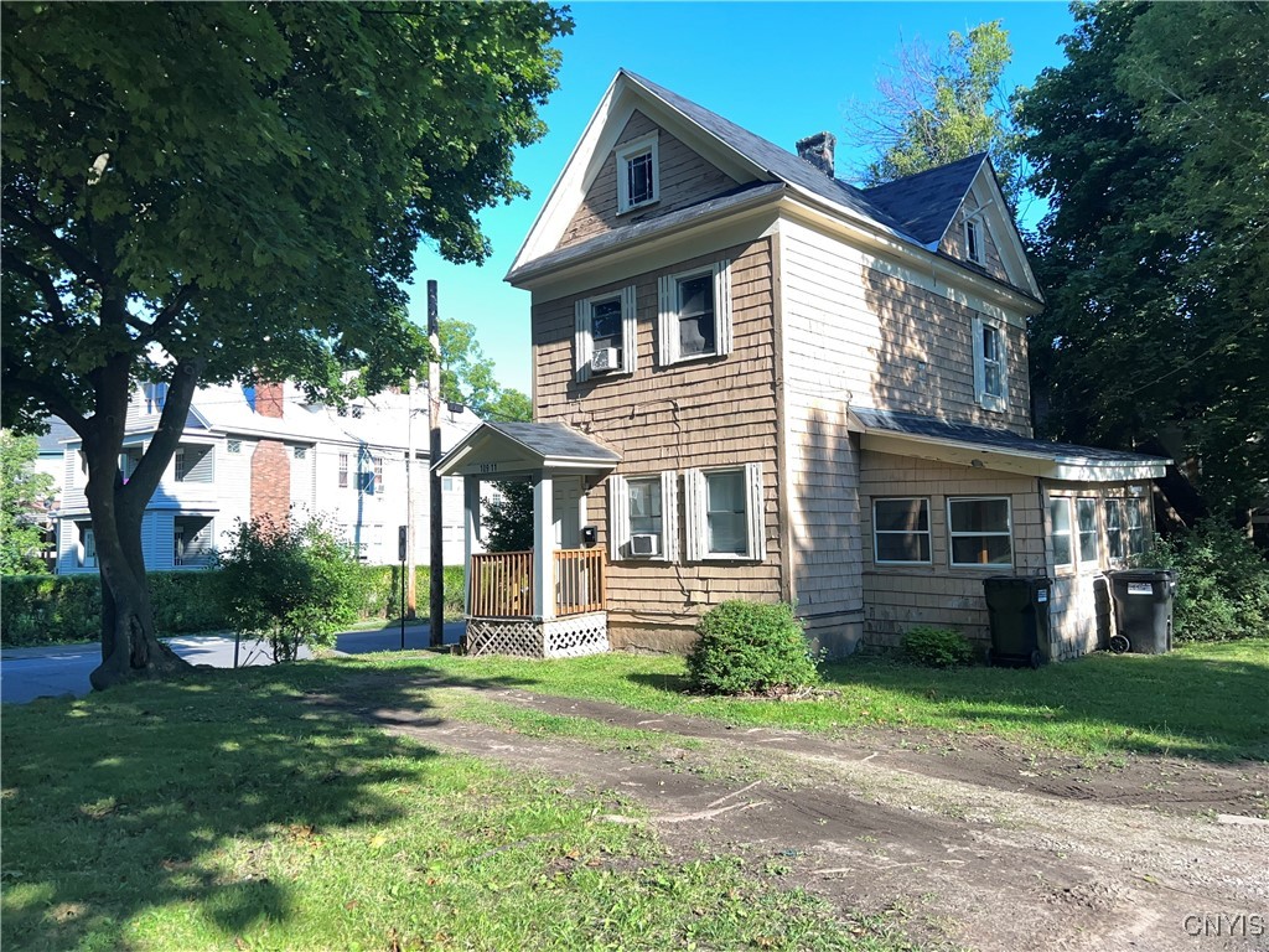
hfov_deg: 67.3
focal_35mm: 26
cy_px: 476
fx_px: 953
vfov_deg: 53.1
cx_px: 634
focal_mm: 5.7
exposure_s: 1/2083
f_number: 1.5
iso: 80
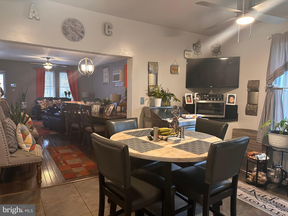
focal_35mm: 24
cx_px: 144
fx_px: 200
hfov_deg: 71.6
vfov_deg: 56.8
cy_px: 108
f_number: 1.78
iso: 500
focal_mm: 6.86
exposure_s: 1/60
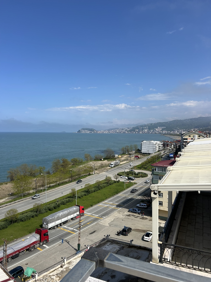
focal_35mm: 26
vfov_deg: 67.3
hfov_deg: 53.1
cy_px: 141
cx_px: 106
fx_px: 211
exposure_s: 1/5882
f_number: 1.5
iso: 50
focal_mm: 5.7
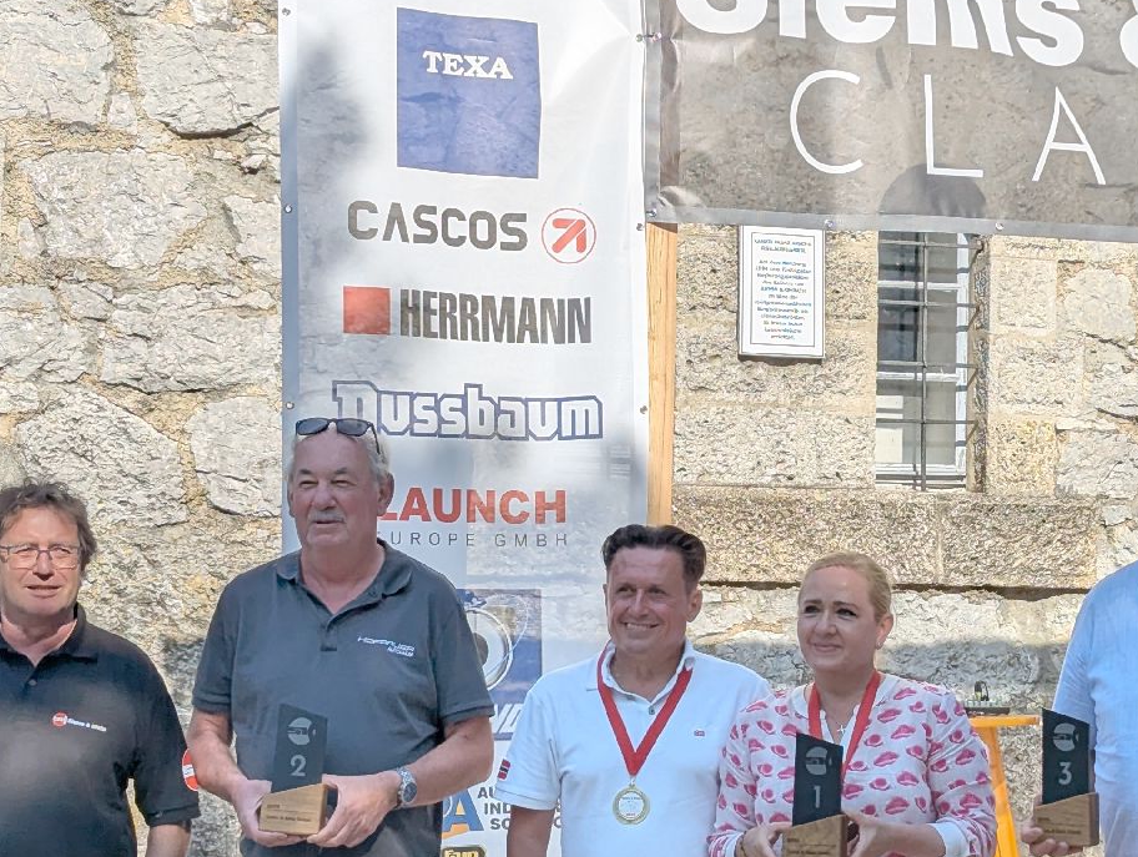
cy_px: 705
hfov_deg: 19.2
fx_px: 3326
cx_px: 916
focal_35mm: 101
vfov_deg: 14.6
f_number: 1.85
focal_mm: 6.81
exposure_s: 1/2000
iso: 40
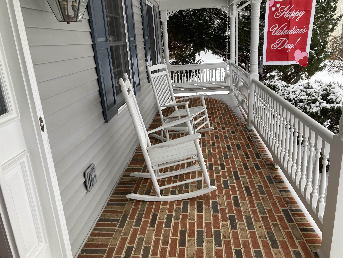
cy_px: 129
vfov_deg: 49.7
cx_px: 172
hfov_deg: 63.4
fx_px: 277
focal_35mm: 28
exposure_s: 1/121
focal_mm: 3.99
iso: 32
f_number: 1.8
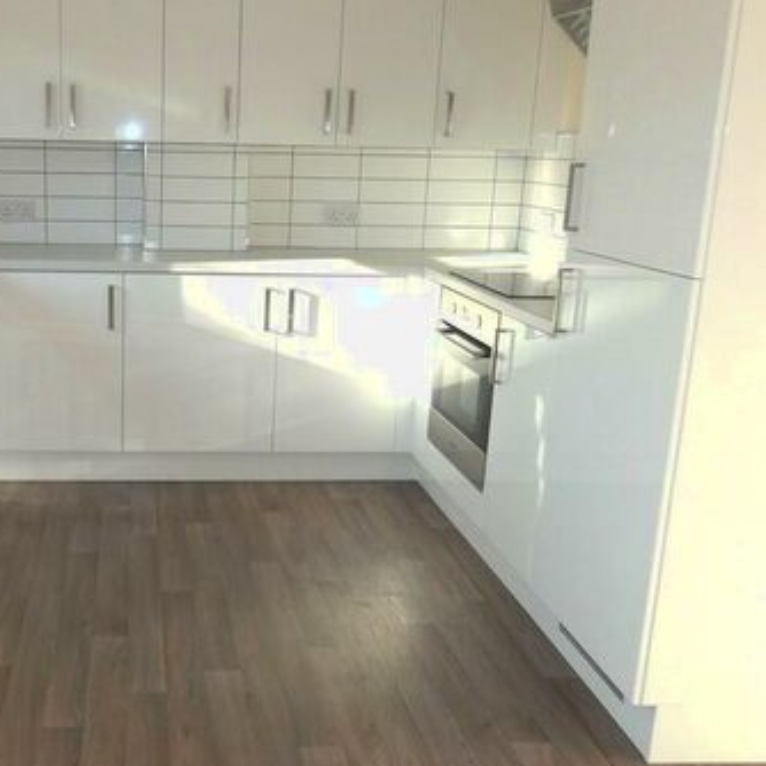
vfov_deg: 44.9
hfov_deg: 43.3
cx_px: 181
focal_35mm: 37
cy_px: 375
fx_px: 926
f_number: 2.8
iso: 80
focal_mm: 3.6
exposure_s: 1/200
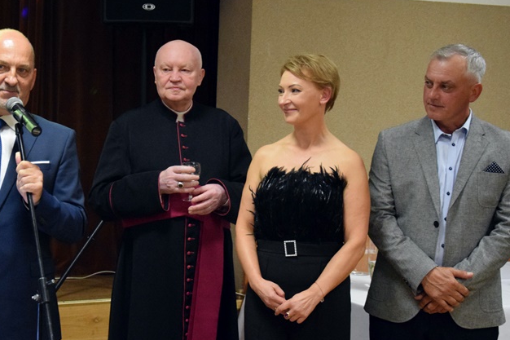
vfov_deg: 16.6
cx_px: 189
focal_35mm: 82
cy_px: 170
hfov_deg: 24.7
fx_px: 1161
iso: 5000
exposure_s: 1/100
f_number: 4.5
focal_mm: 38
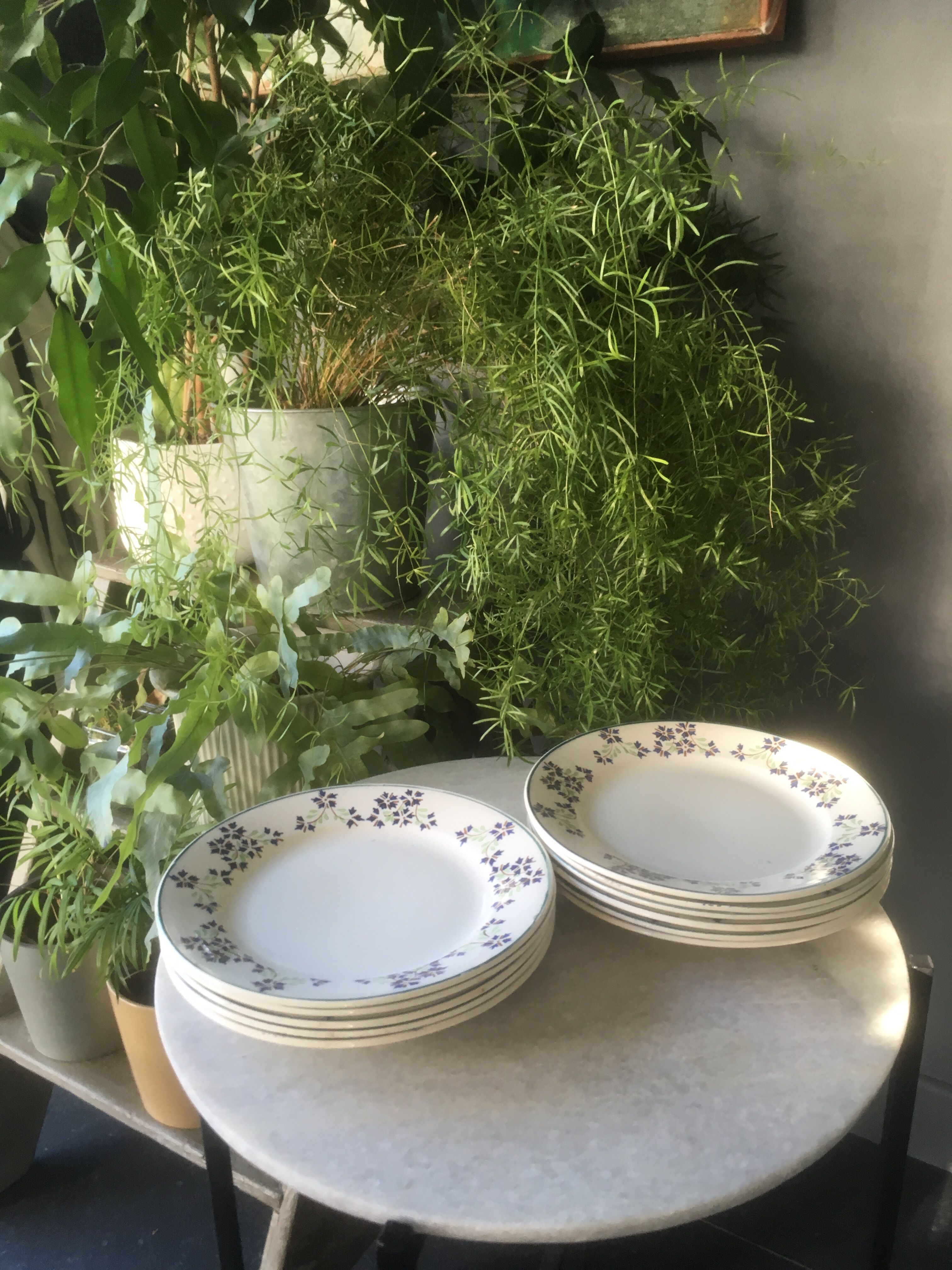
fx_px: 1063
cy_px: 635
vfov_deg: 61.7
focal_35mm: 29
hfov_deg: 48.2
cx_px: 476
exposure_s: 1/33
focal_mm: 4.15
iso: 32
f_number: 2.2
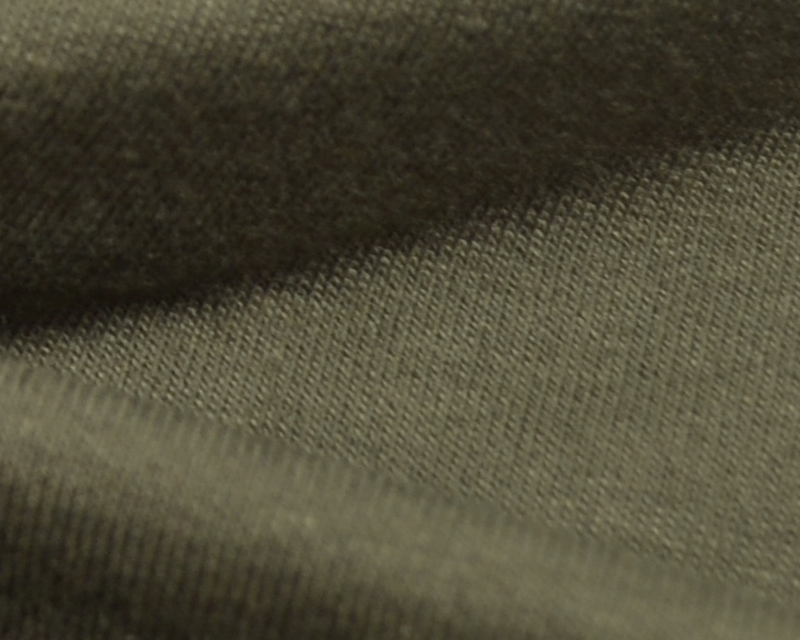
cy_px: -492
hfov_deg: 8.4
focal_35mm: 221
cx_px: -646
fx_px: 5220
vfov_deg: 6.8
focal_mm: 29
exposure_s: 1/40
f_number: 6.3
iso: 100
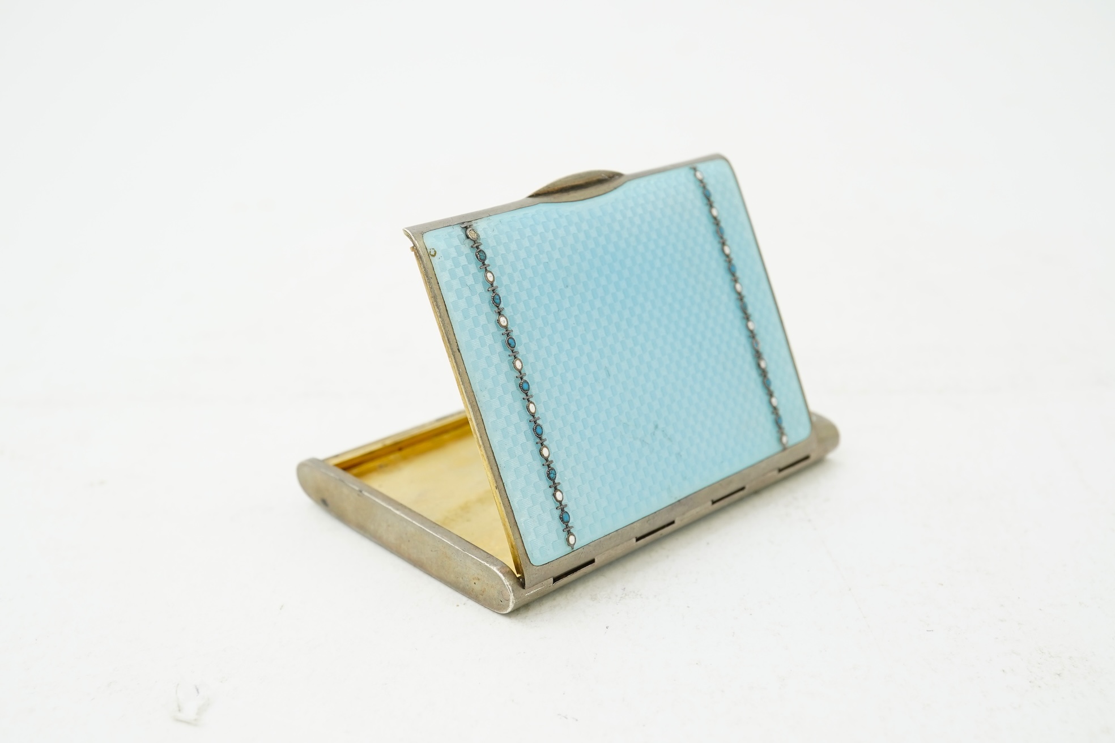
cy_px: 372
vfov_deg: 29.9
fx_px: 1394
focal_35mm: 45
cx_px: 558
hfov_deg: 43.6
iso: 640
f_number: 13
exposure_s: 1/50
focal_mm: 30
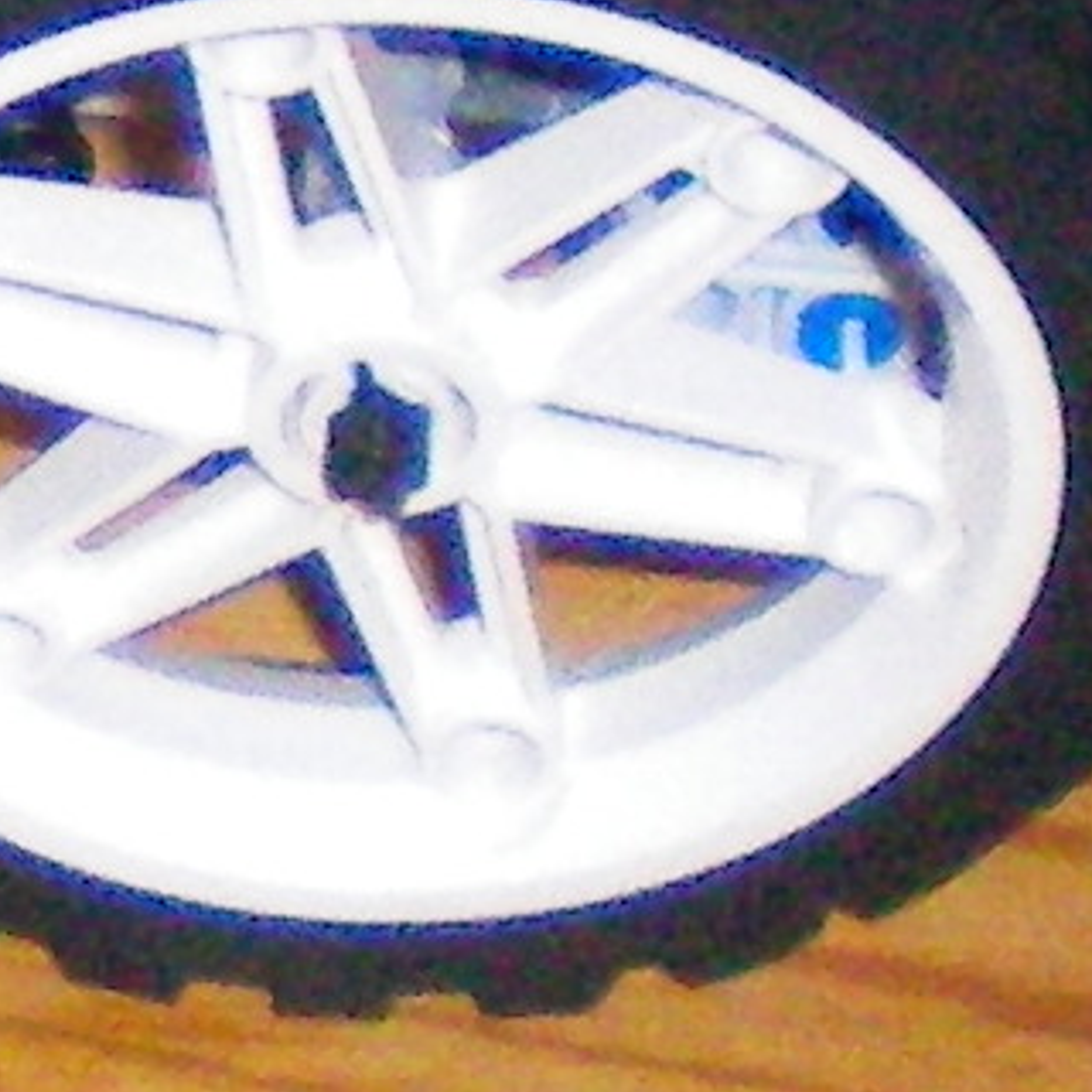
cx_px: -949
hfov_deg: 5.0
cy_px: -205
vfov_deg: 5.1
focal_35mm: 343
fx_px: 12242
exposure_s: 1/60
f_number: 3.1
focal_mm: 6.3
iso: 400
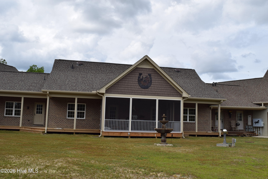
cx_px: 134
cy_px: 90
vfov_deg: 40.0
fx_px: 246
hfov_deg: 57.2
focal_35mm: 33
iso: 100
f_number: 13
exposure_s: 1/200
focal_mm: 22
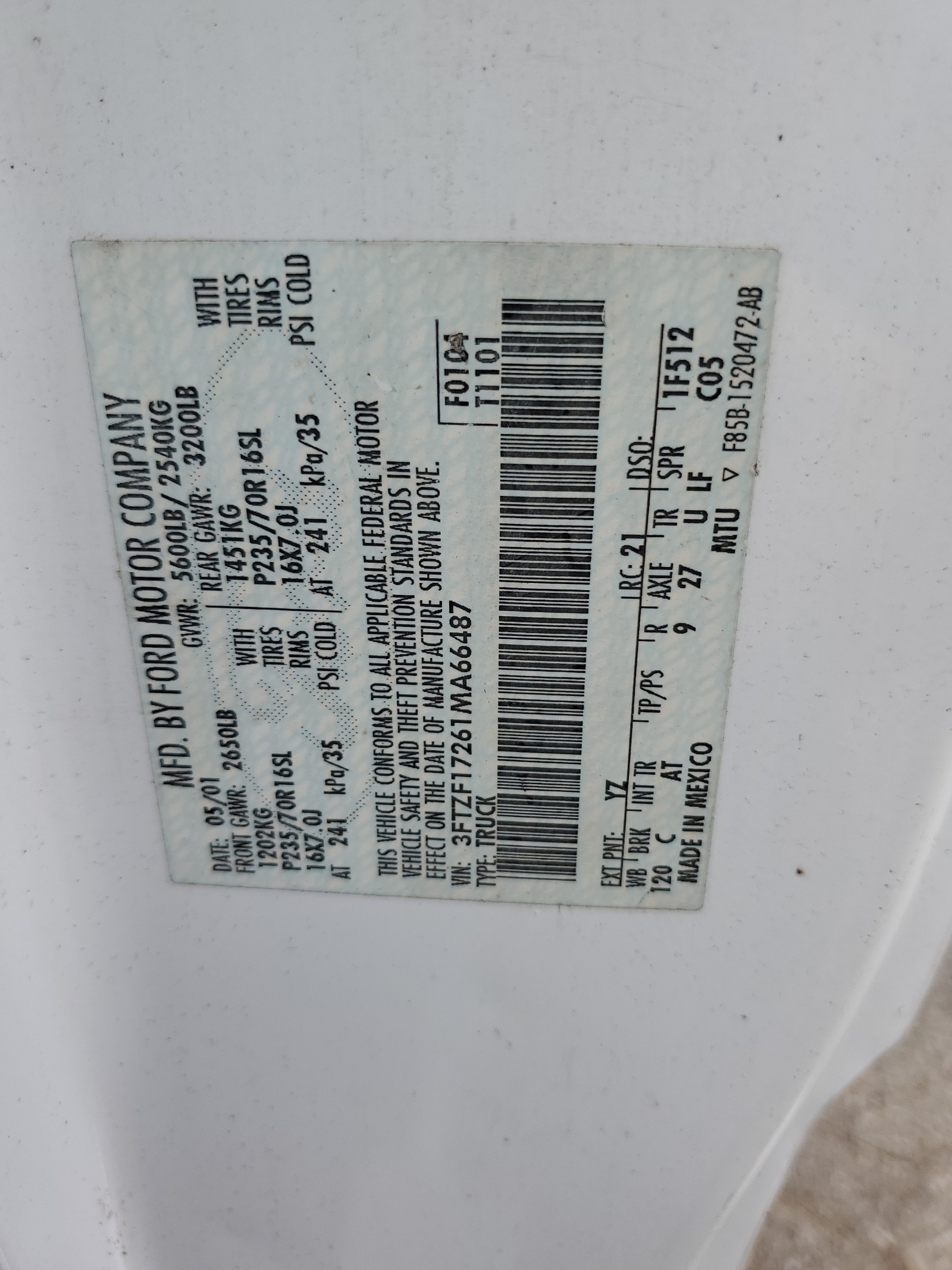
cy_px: 635
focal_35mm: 26
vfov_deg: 67.3
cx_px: 476
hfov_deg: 53.1
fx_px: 953
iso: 50
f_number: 1.5
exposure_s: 1/1429
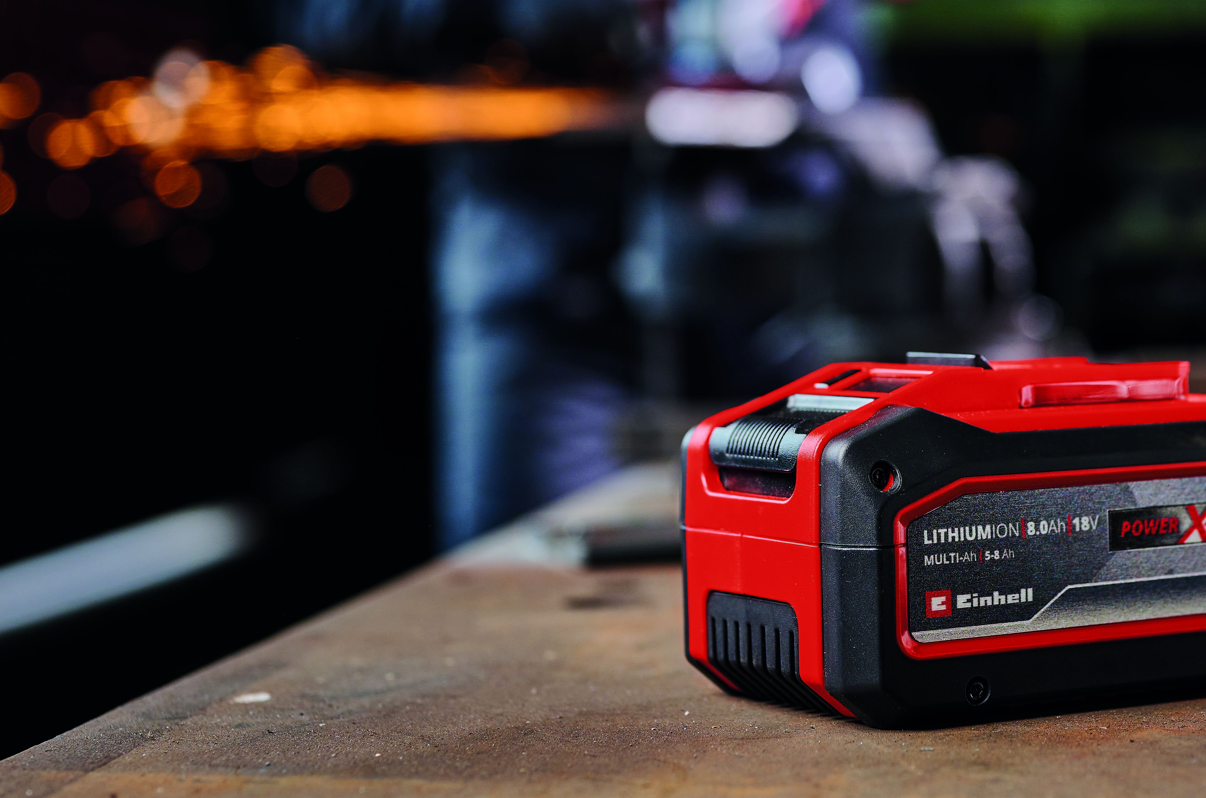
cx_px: 836
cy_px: 129
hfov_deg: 23.0
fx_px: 2941
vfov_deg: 15.3
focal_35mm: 88
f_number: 4
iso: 100
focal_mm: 50
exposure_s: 1/160
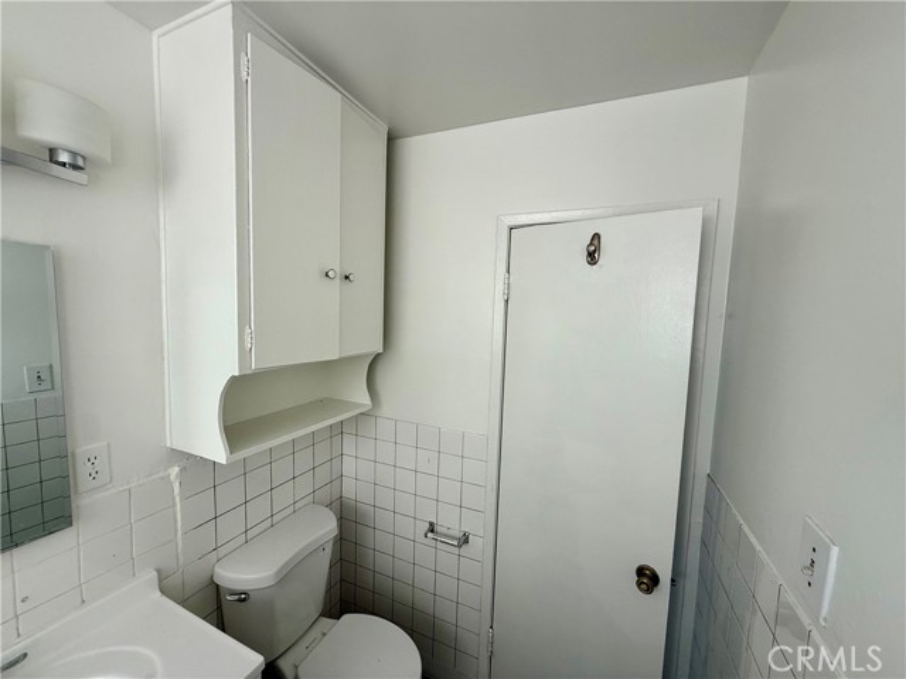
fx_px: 366
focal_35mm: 14
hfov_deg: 102.1
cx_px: 453
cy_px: 340
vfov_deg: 85.7
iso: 100
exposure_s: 1/99
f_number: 2.2
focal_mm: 2.22
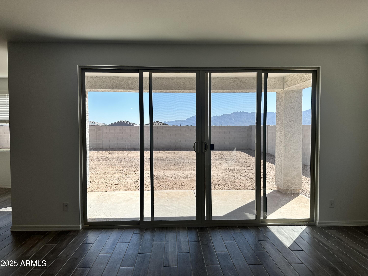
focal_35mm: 24
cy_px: 138
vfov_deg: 56.8
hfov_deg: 71.6
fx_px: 255
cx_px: 184
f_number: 1.78
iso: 80
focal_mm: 6.86
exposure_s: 1/2110
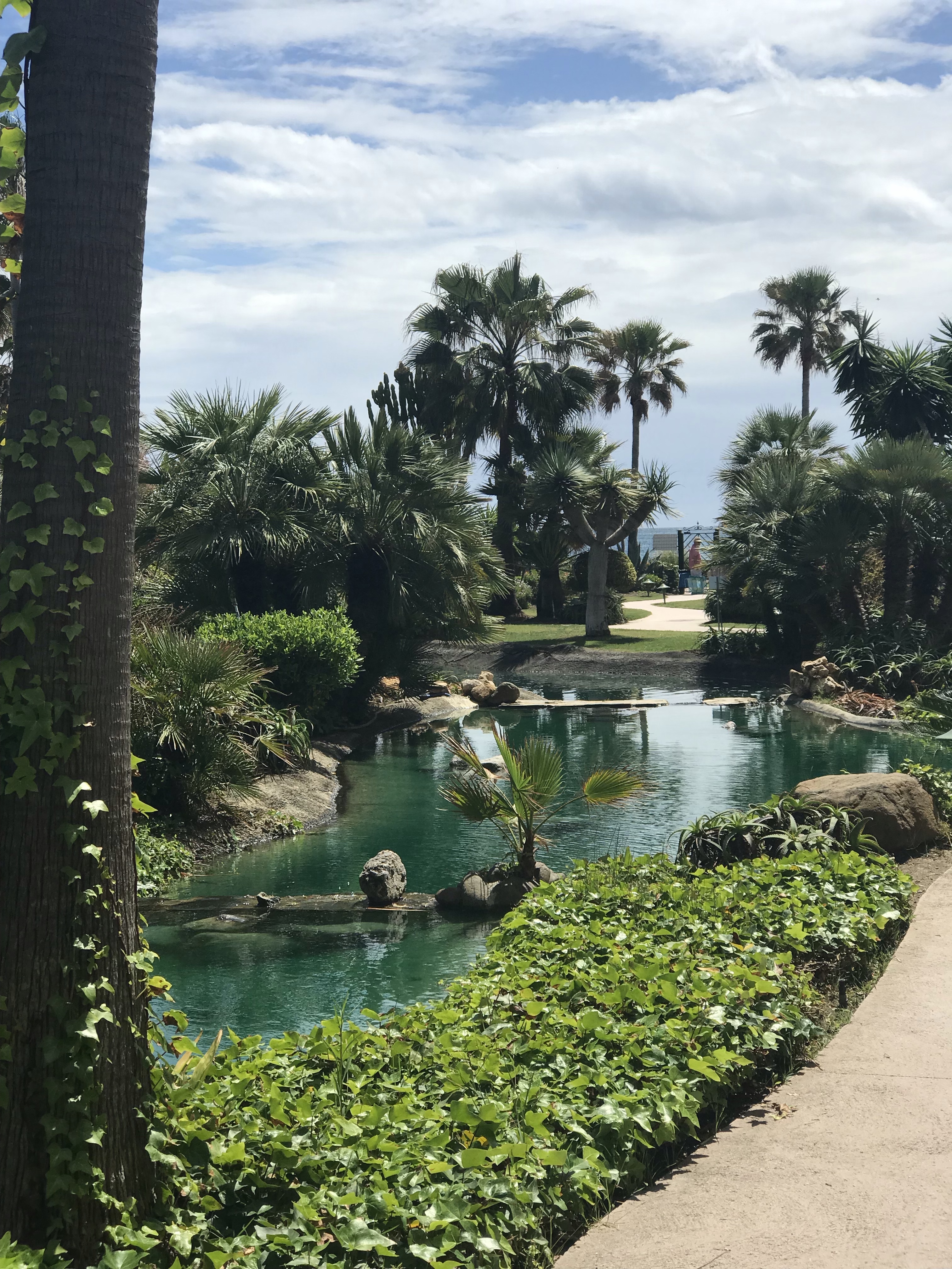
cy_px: 634
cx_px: 476
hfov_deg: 25.7
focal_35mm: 57
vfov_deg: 33.8
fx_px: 2090
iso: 20
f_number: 2.8
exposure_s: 1/1473
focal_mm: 6.6
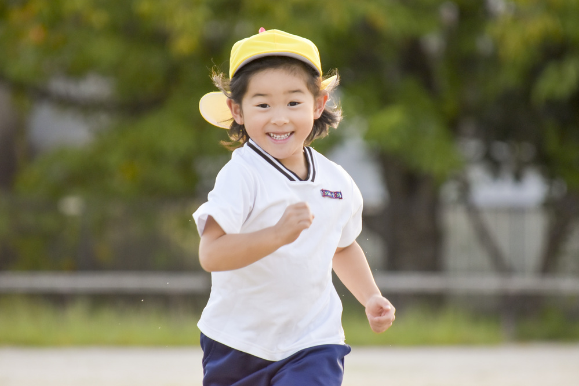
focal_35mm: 450
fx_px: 7237
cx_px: 290
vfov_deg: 3.1
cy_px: 193
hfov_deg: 4.6
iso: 800
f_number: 5.6
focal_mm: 300
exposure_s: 1/500
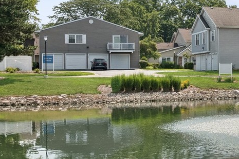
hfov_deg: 20.6
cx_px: 336
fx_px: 578
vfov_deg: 15.7
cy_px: 71
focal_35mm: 87
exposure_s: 1/1600
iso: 400
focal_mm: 25
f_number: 8
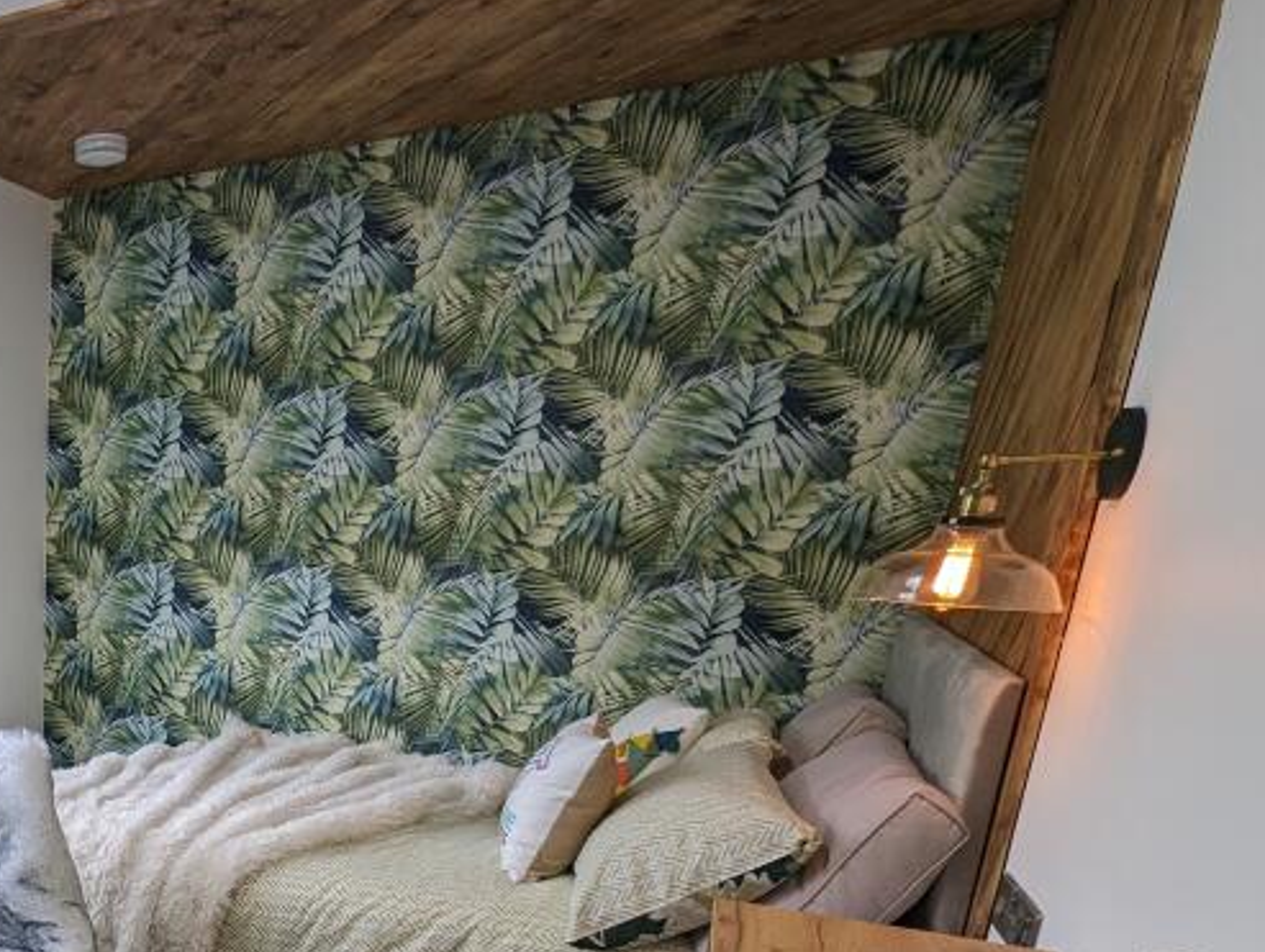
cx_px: -38
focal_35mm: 27
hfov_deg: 50.6
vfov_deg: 47.7
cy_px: 802
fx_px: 988
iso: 62
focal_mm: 1.95
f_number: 2.2
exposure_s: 1/100
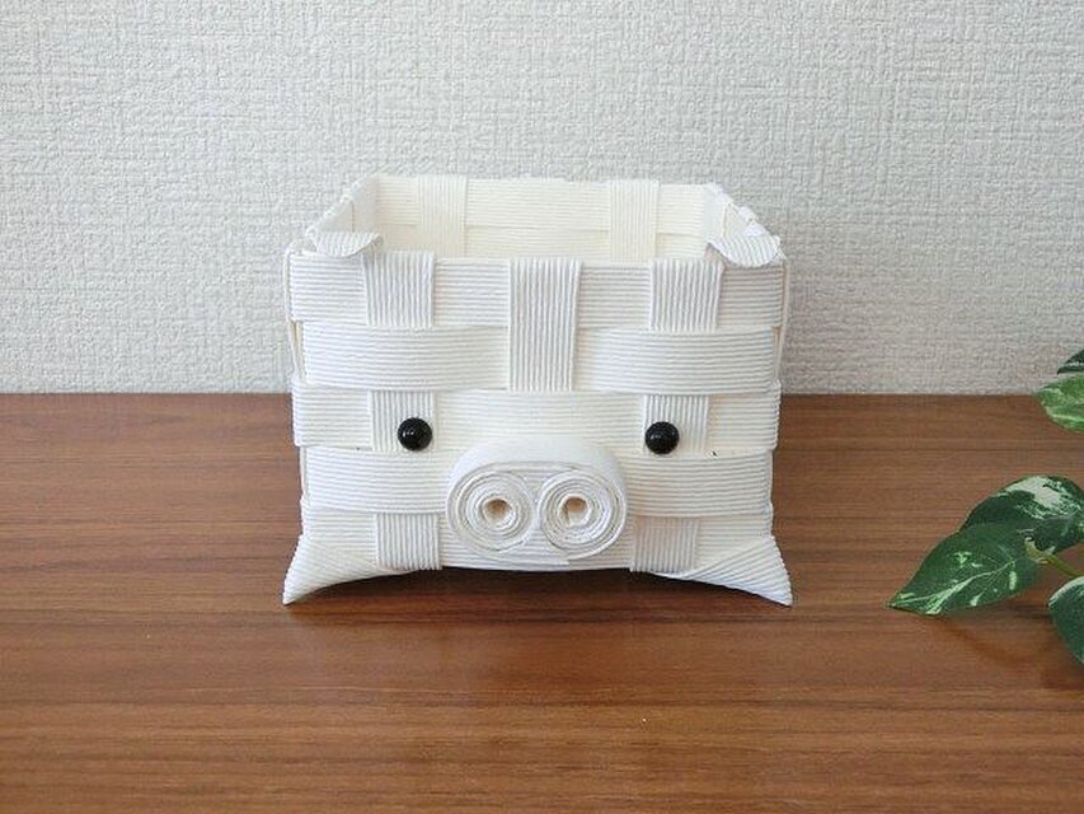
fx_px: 1409
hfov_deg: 42.1
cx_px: 542
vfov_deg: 32.2
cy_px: 407
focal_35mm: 45
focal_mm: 8
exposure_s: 1/60
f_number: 4.4
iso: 400
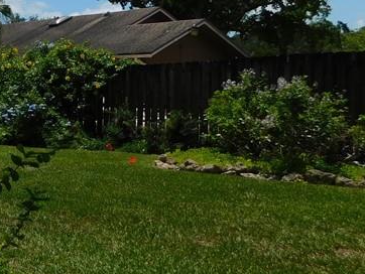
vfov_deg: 22.6
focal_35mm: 65
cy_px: 105
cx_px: -143
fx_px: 686
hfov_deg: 24.7
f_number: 6
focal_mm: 4
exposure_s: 1/1000
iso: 125
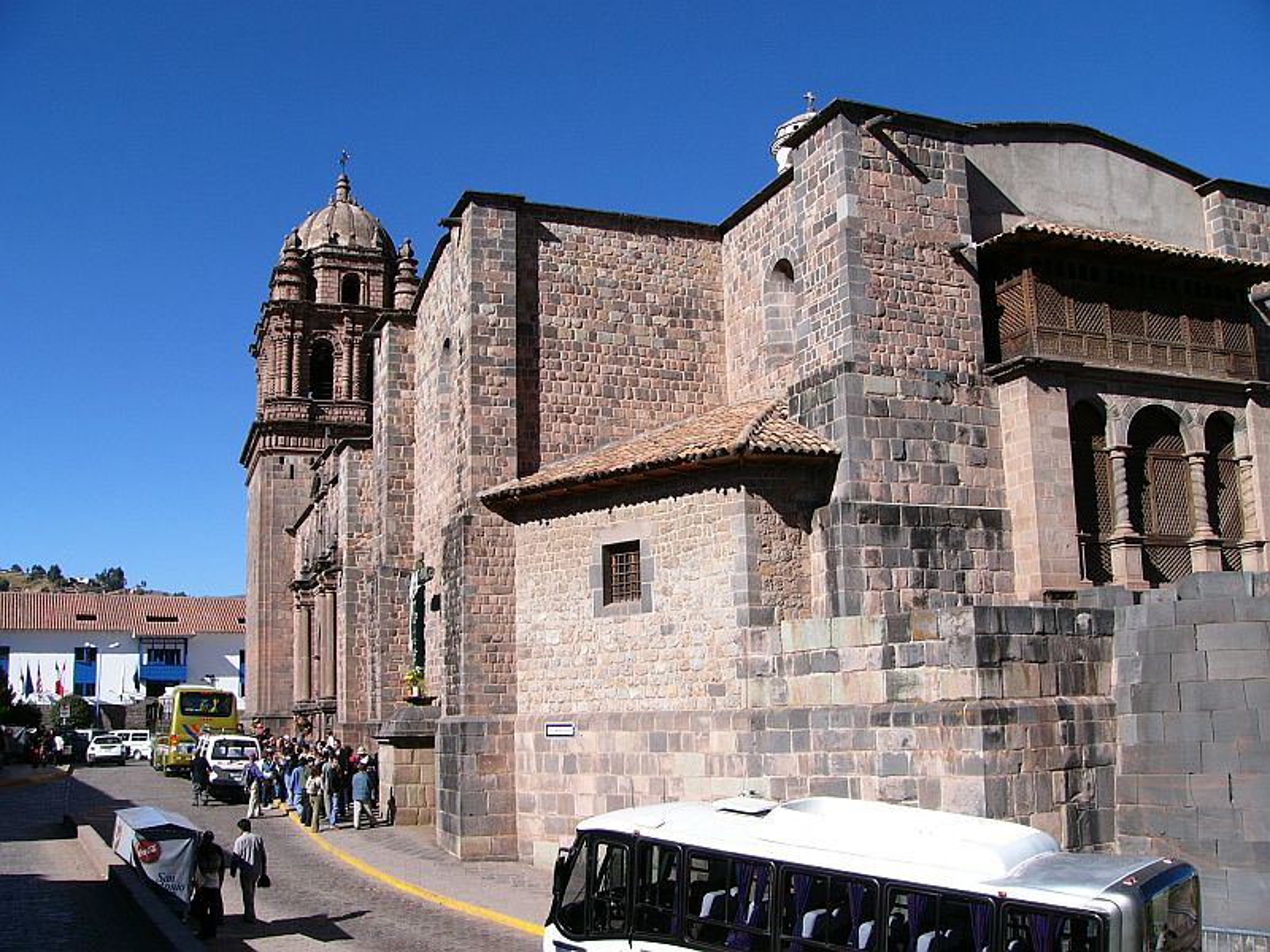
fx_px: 1321
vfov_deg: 39.7
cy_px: 476
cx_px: 635
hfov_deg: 51.4
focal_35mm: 36
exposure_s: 1/500
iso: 50
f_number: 4.6
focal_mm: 6
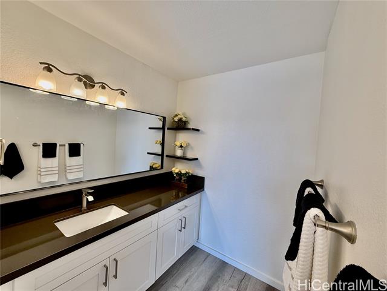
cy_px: 146
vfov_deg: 85.7
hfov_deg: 102.1
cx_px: 194
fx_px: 157
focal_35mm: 14
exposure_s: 1/120
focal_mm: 2.22
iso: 50
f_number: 2.2
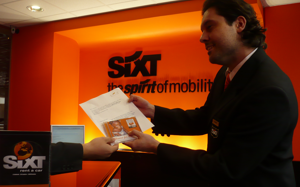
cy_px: 101
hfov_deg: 51.5
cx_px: 147
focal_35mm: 38
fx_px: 311
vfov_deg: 33.6
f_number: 2.8
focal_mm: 5.8
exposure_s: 1/50
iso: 100
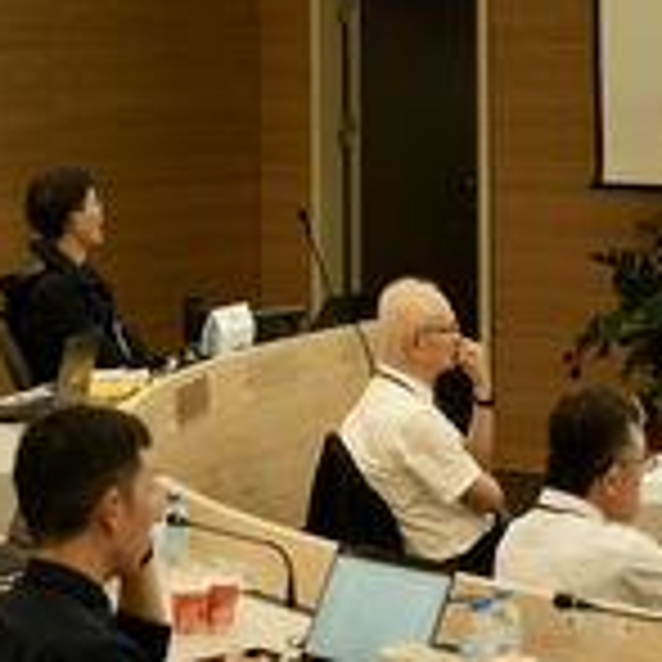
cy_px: 52
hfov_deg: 11.1
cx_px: 594
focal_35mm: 156
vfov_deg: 11.1
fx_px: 3375
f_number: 4
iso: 1250
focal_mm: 54
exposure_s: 1/160
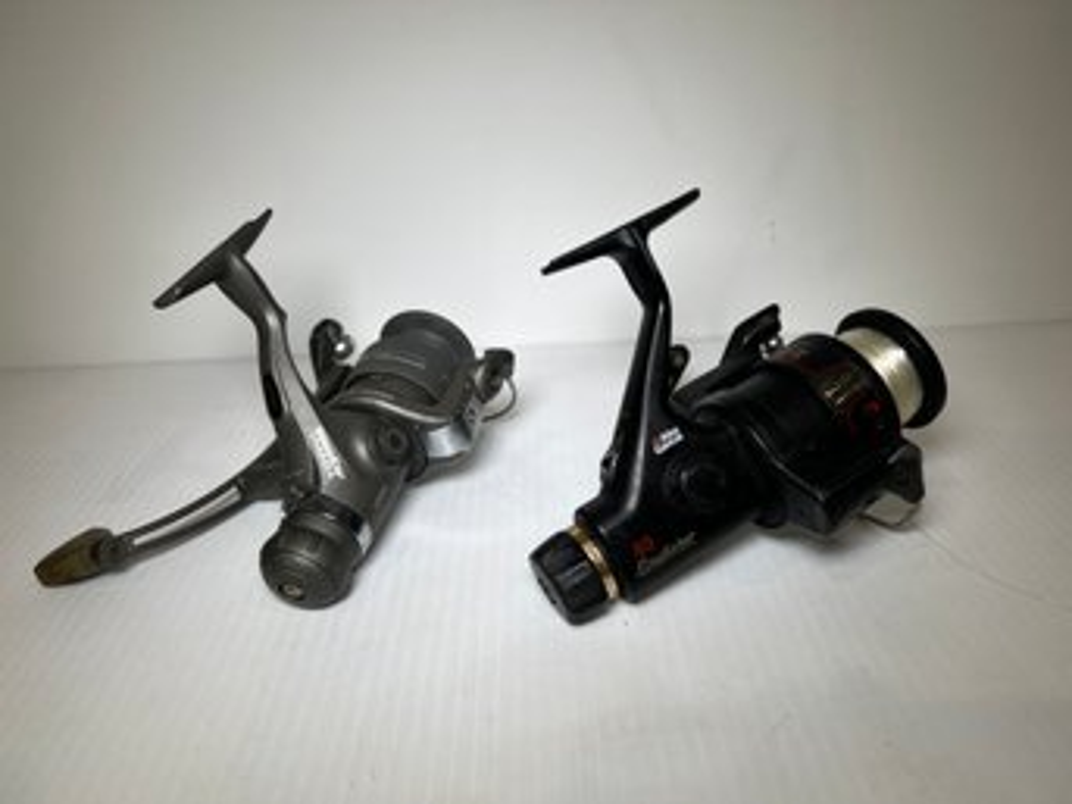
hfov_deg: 67.3
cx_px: 536
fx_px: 805
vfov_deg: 53.0
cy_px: 402
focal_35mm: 26
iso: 40
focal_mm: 5.7
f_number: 1.5
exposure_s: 1/120
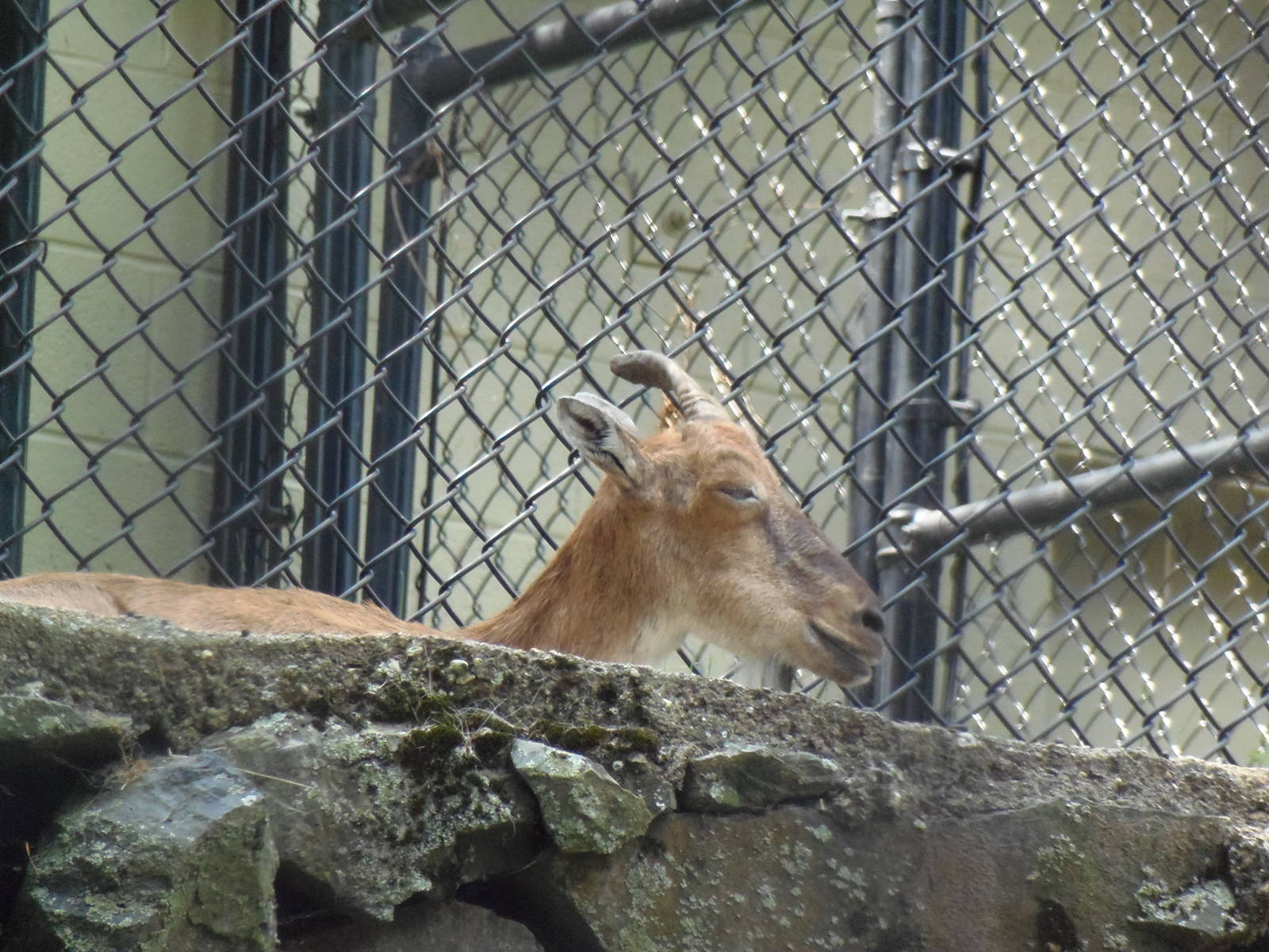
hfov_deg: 2.3
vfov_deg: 1.7
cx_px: 634
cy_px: 476
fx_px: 31674
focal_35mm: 864
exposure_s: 1/200
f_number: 5.7
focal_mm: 154.8
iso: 400
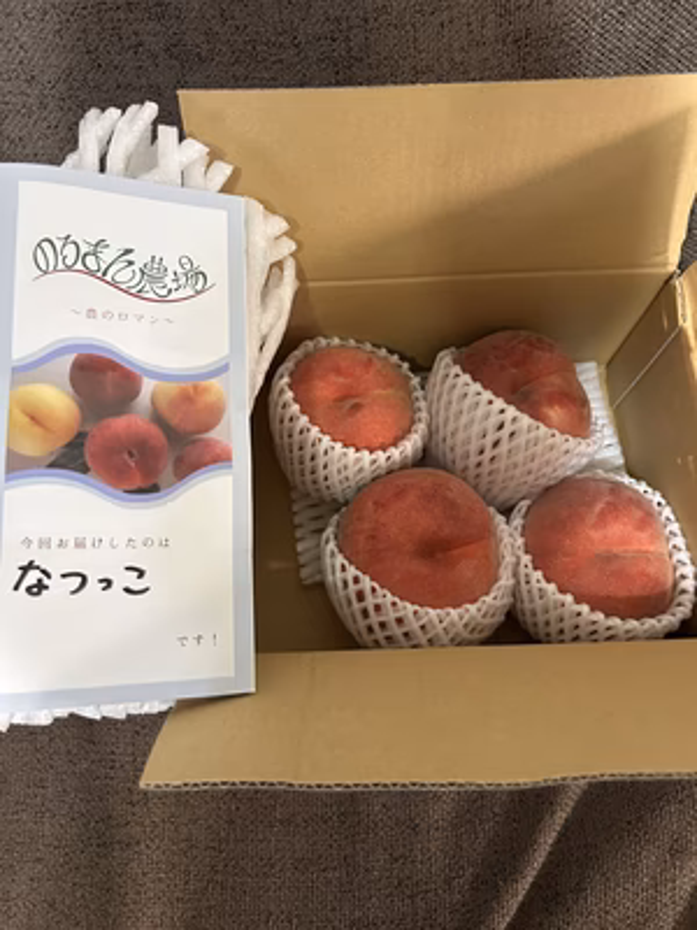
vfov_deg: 67.3
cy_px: 465
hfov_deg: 53.1
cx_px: 348
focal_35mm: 26
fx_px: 698
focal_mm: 5.7
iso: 400
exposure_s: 1/36
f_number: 1.5
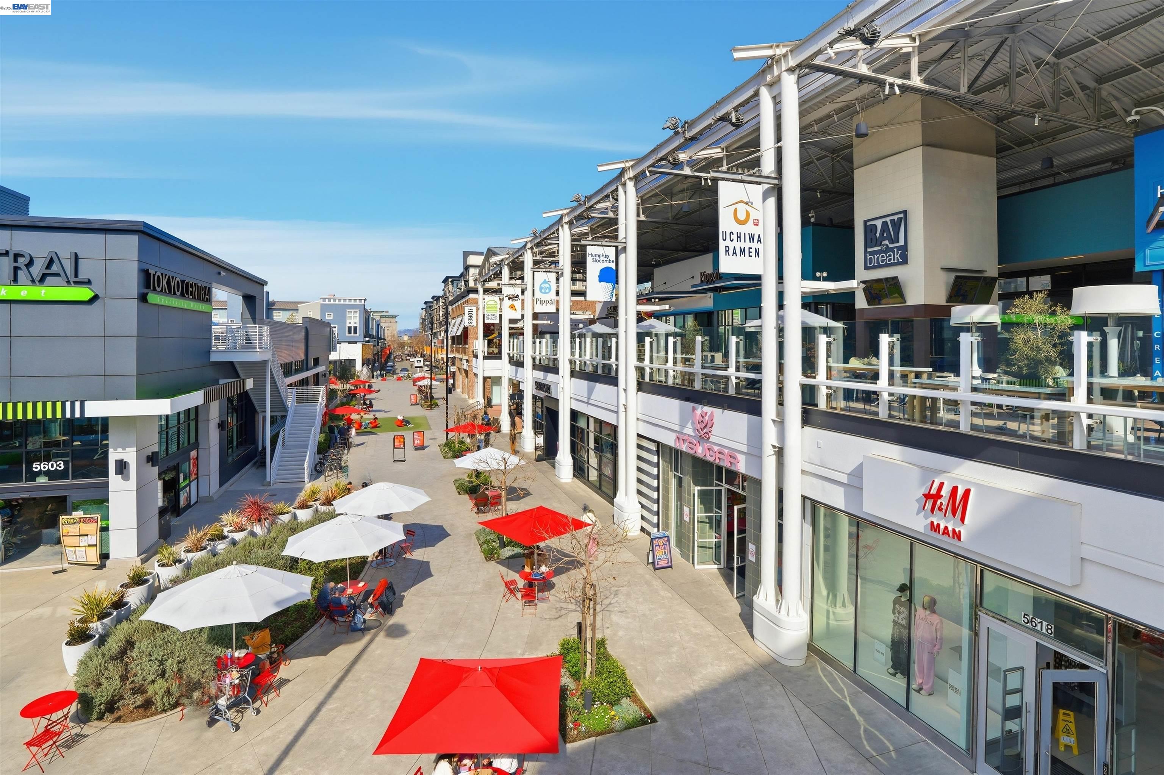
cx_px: 582
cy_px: 388
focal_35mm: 16
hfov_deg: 96.8
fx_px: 517
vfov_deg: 73.7
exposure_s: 1/8000
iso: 250
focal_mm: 16
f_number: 5.6
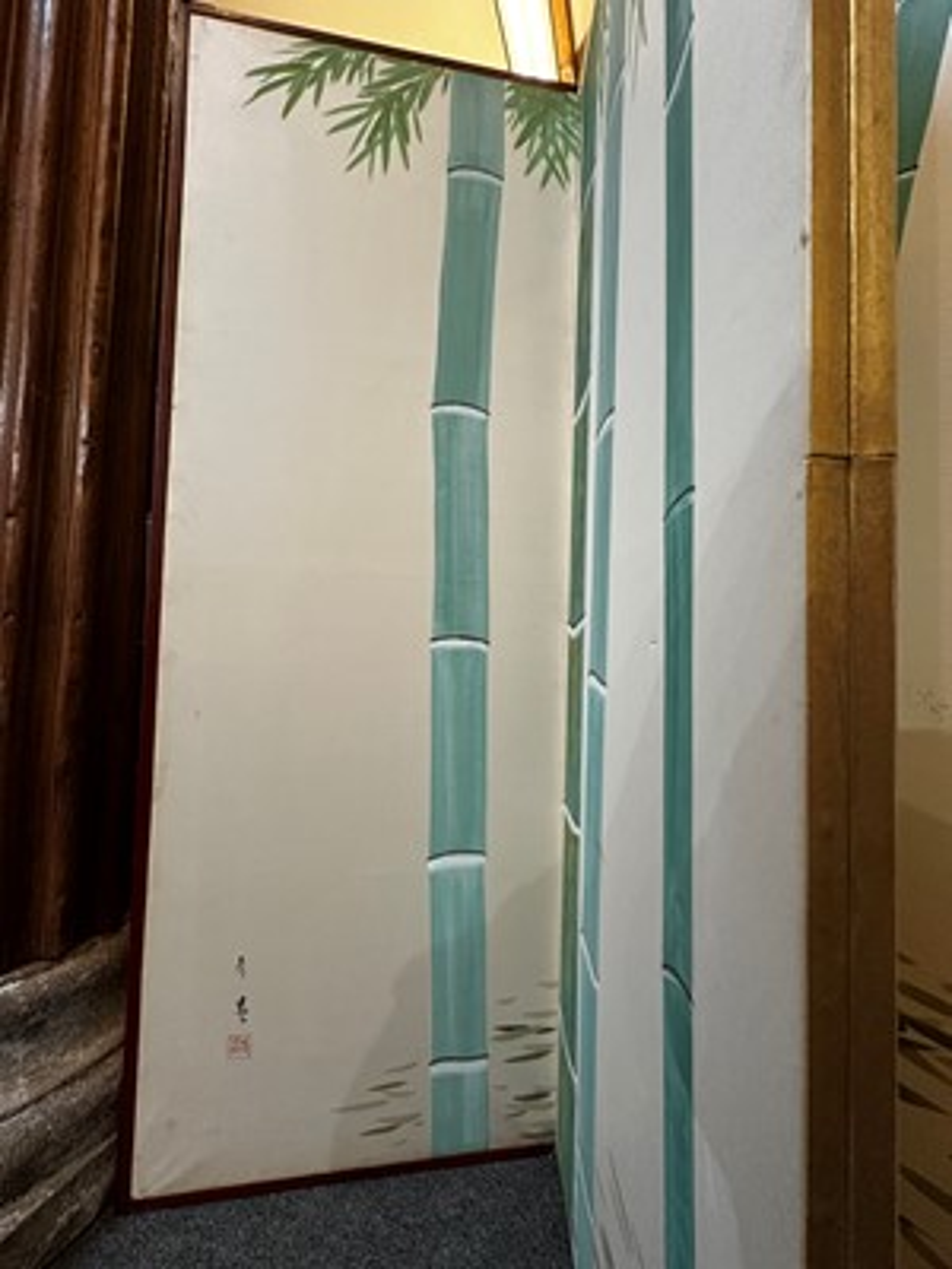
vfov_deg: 102.1
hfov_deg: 85.7
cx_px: 476
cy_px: 634
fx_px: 513
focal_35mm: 14
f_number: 2.2
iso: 250
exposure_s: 1/100
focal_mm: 2.22
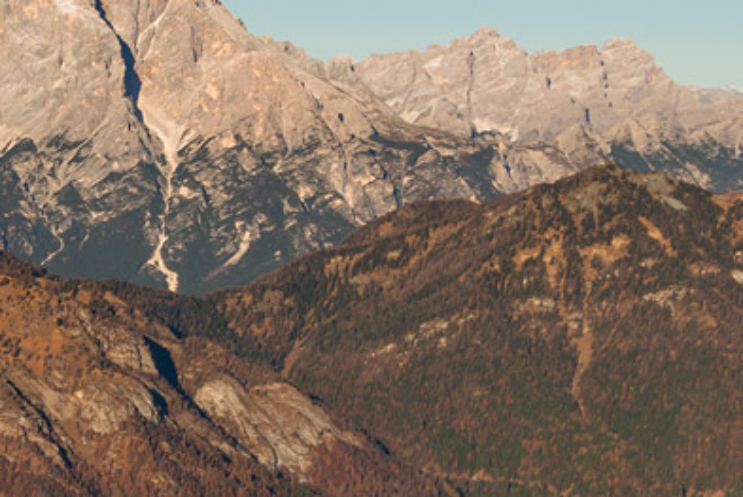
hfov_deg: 12.4
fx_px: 2521
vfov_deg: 11.1
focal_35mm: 122
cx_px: -1140
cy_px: 566
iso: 100
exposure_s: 1/50
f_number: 16
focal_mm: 24
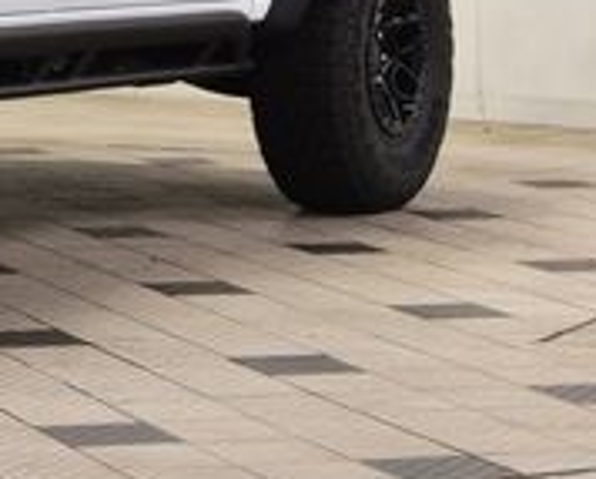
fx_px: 3216
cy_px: -132
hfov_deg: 10.0
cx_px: -455
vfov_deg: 8.4
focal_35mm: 182
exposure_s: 1/30
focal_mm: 36
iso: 800
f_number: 7.1
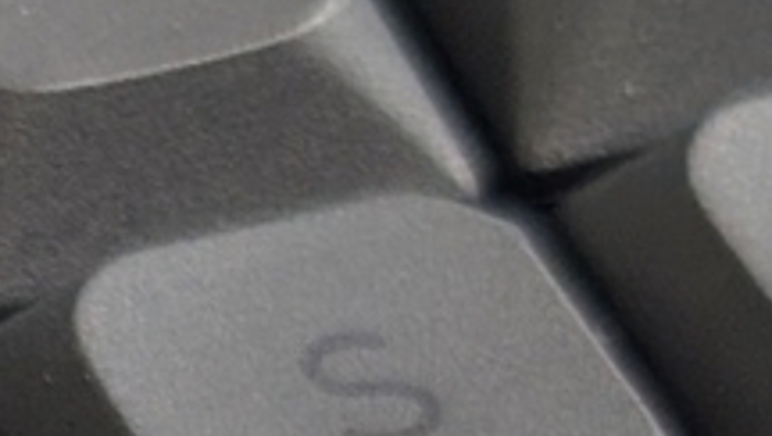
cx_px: -661
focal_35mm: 297
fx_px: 6086
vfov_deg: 3.9
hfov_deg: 7.1
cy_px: 1451
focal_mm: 6.9
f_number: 1.68
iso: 64
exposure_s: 1/45.5
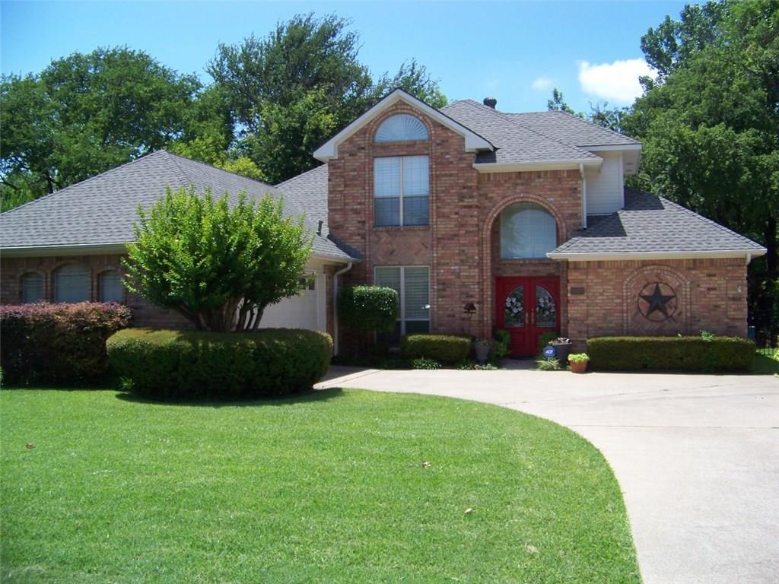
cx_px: 390
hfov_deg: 51.4
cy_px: 292
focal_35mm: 36
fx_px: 810
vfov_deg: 39.7
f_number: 2.8
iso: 64
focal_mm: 5.85
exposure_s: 1/800
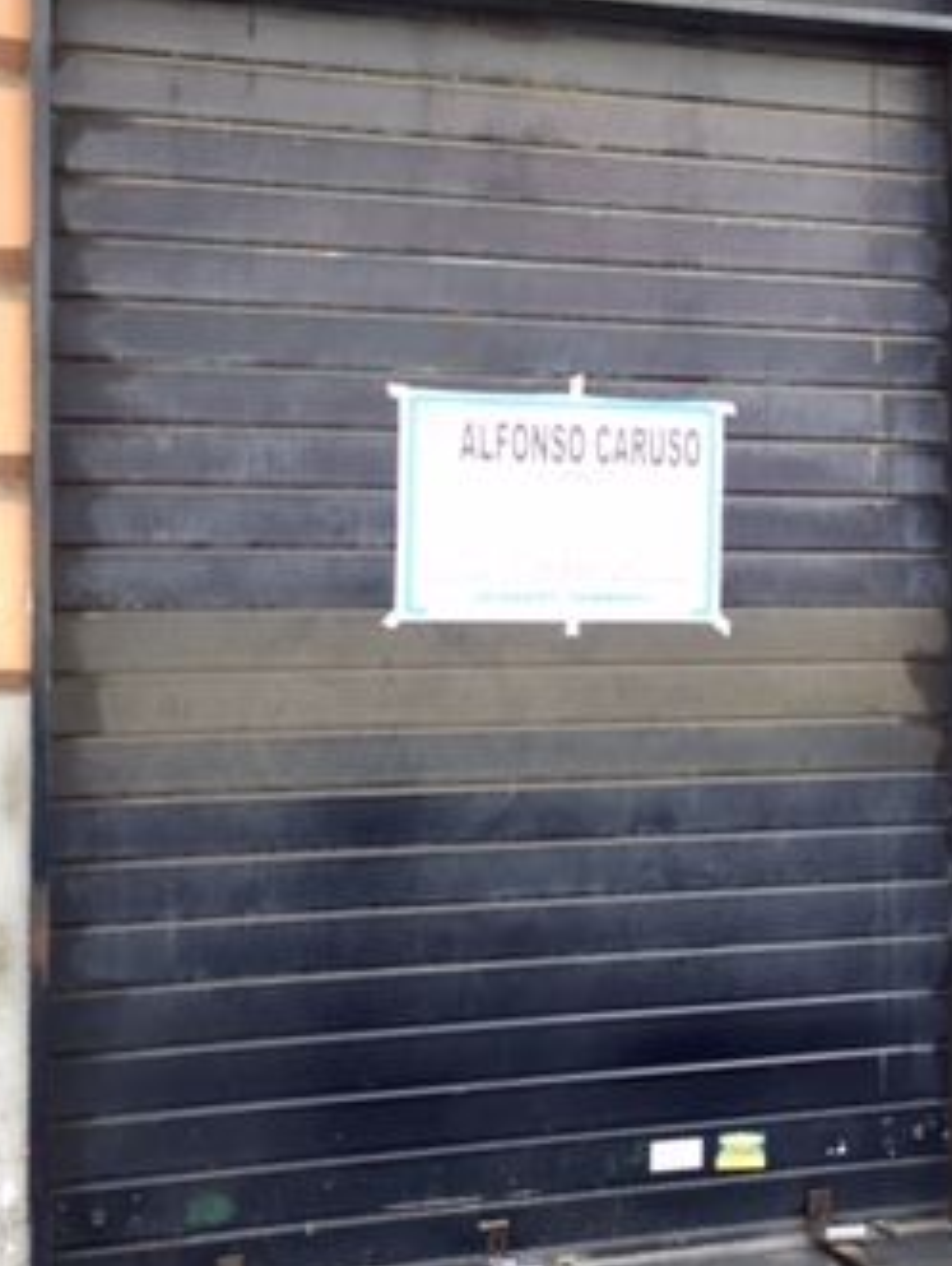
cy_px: 486
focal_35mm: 56
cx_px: 612
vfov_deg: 34.2
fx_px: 2050
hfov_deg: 26.0
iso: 32
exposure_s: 1/50
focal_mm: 4.15
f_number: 2.2
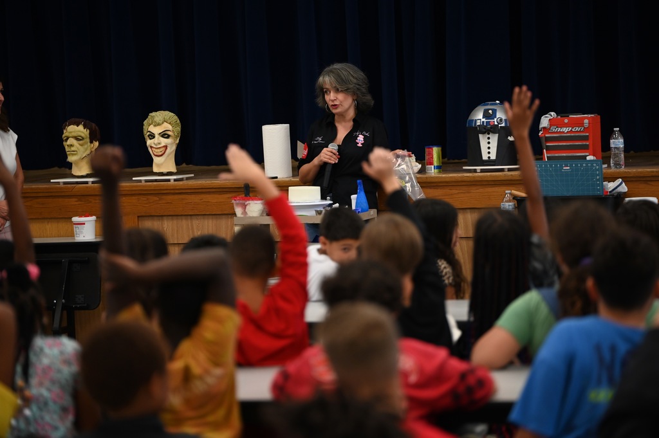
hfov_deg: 14.2
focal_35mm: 145
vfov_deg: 9.4
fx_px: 2652
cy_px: 219
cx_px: 330
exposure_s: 1/250
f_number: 2.8
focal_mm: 145
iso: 2000
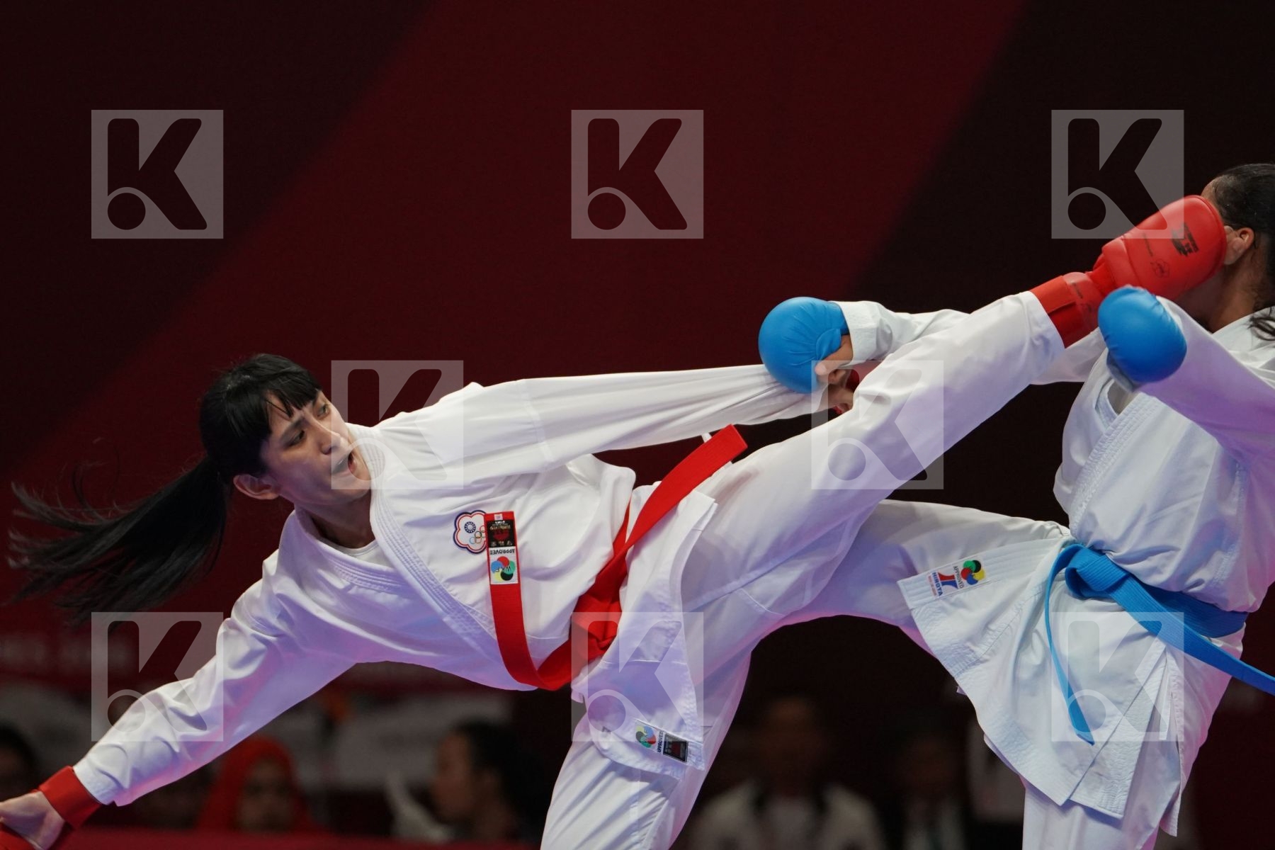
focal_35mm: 420
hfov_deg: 4.9
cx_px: 638
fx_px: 14874
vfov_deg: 3.3
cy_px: 425
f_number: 4
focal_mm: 280
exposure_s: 1/1000
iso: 2500
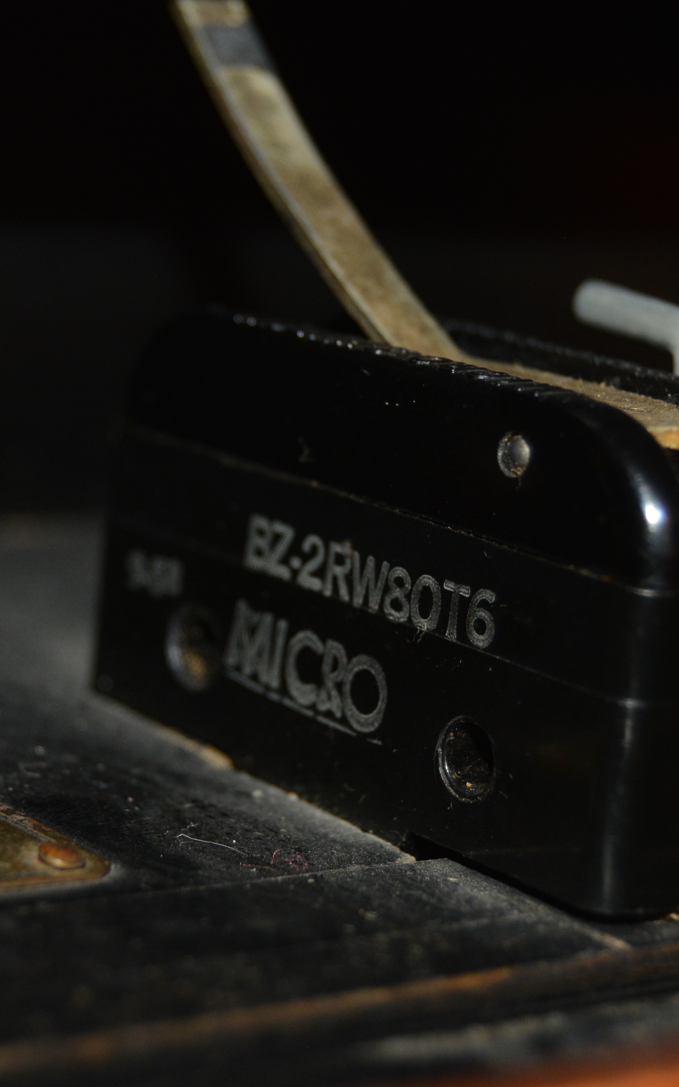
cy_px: 547
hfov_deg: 11.3
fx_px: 3405
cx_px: 108
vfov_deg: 18.1
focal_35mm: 115
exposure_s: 1/60
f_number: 4.8
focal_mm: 38
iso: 500
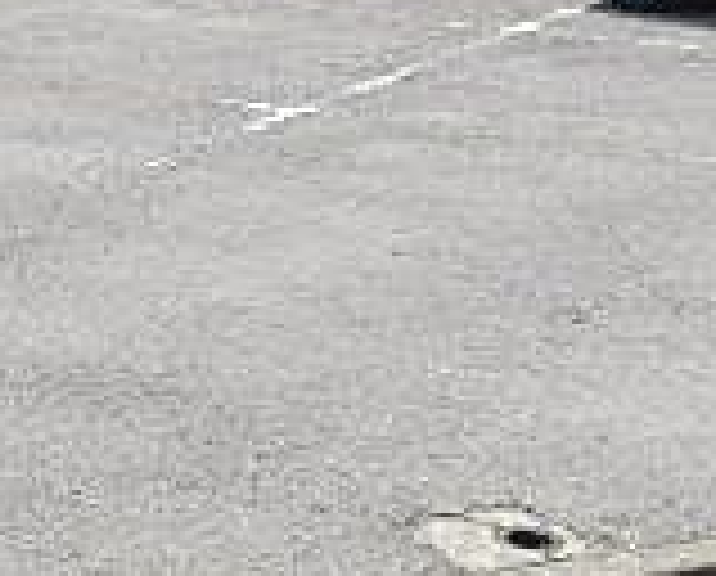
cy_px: 369
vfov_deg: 16.4
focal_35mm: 94
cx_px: -77
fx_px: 1997
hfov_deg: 19.5
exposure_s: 1/500
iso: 80
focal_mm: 4.2
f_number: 3
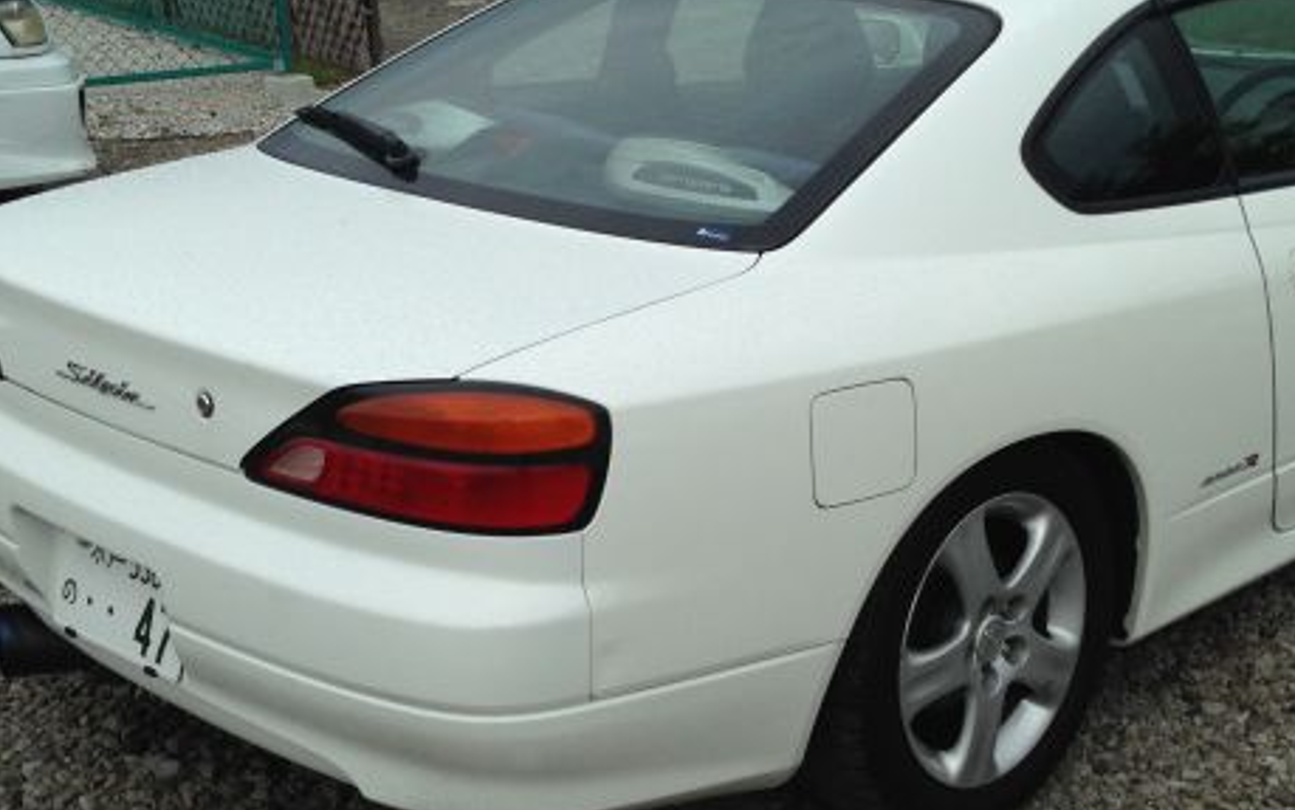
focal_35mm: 61
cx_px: 765
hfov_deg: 33.4
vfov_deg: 21.3
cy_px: 421
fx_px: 2153
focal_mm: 4.12
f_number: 2.4
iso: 50
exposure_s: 1/1808
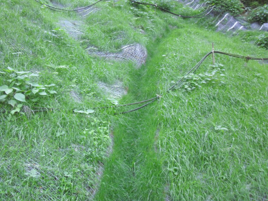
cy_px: 100
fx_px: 294
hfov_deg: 49.0
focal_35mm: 38
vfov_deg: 37.7
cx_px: 134
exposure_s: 1/80
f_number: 2.8
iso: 200
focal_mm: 6.2
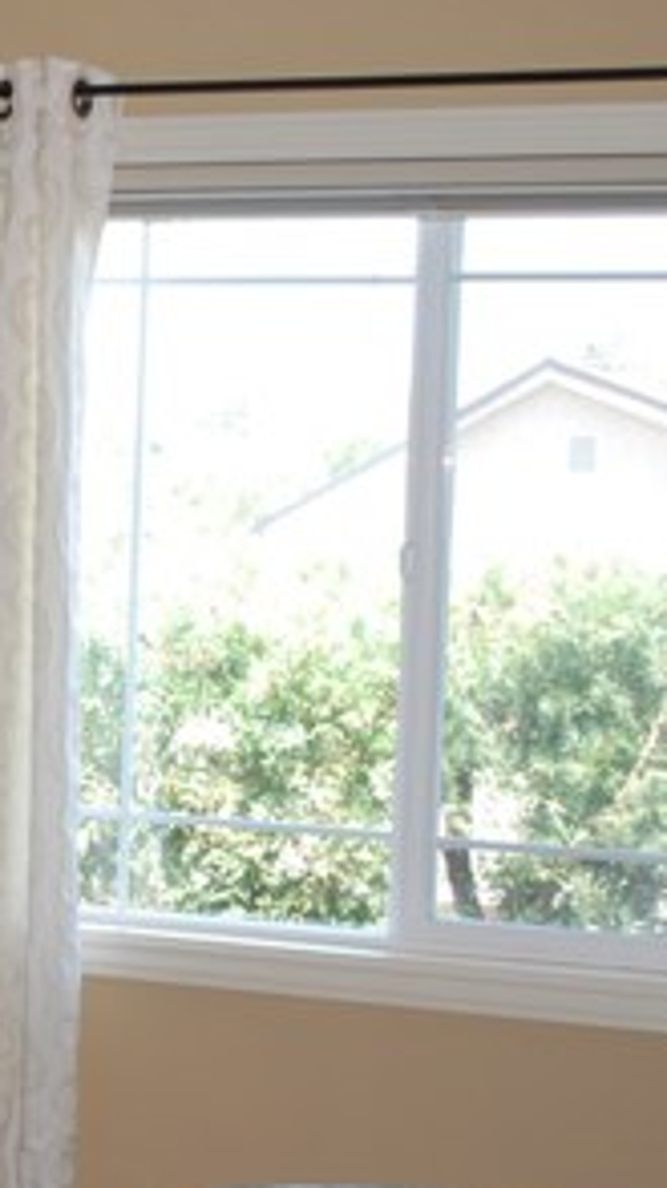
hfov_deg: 13.0
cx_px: -275
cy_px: 691
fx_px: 2803
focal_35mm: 89
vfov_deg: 23.9
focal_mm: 26
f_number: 4.2
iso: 200
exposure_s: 1/60
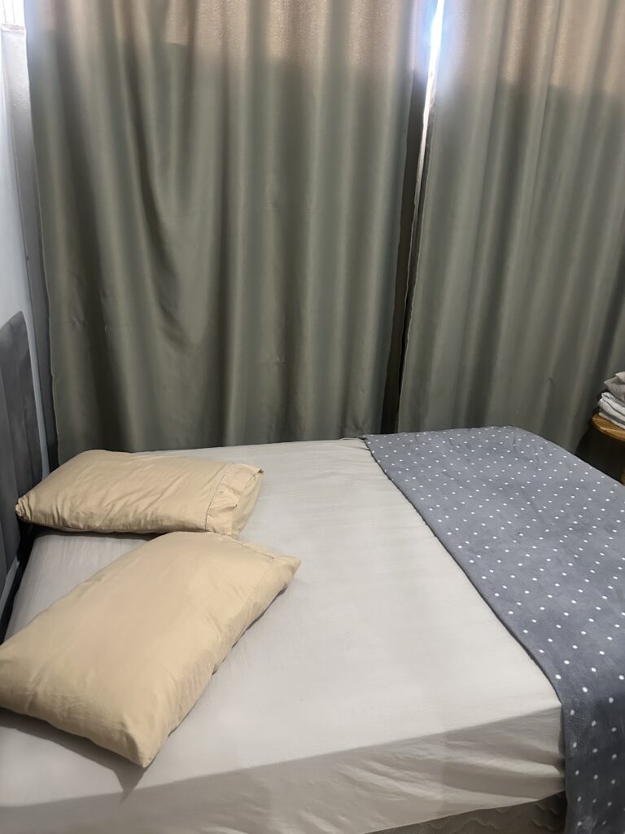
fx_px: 578
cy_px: 417
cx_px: 312
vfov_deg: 71.6
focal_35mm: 24
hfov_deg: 56.8
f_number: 1.78
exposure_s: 1/60
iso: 640
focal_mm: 6.86
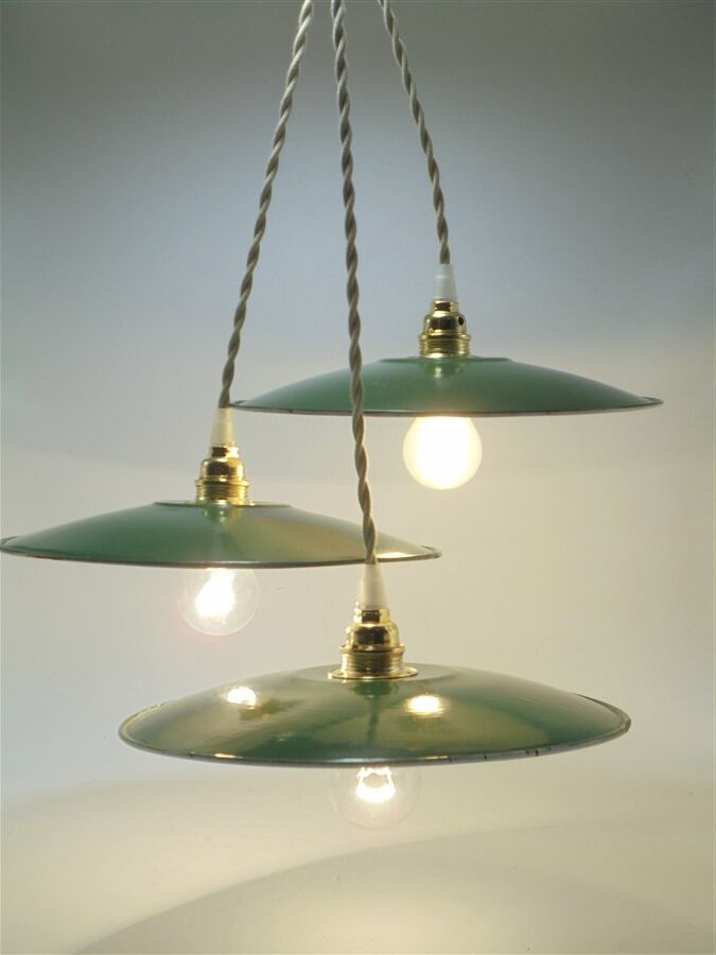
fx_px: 1186
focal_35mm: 43
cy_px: 478
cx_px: 358
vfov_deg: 43.9
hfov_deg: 33.6
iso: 100
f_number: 4.5
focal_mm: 7.8
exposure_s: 1/100
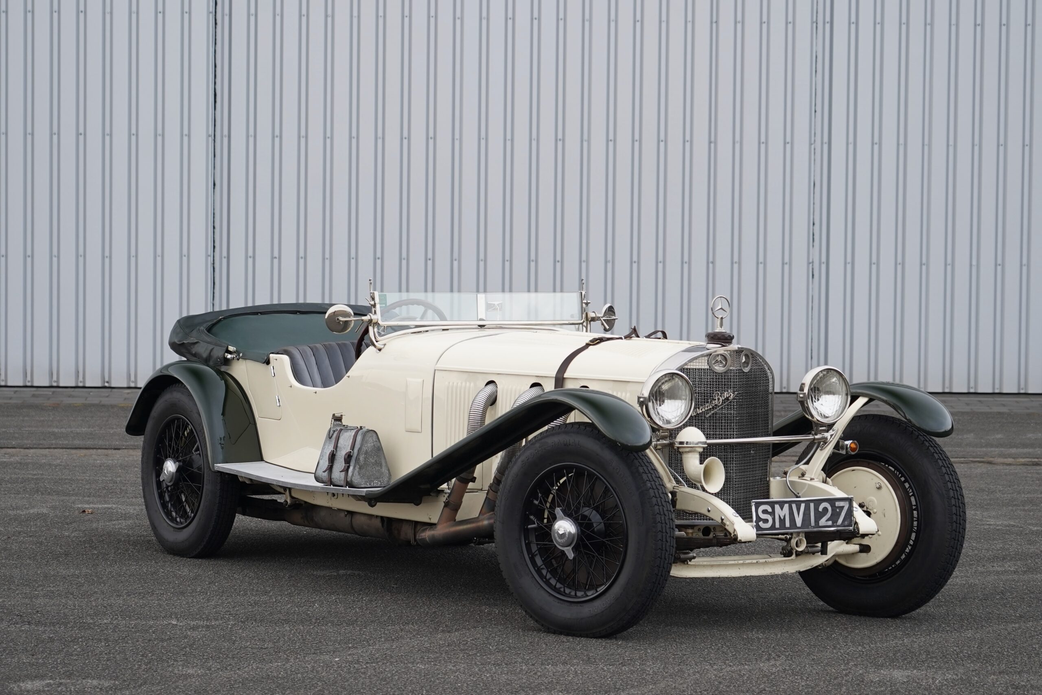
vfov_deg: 12.3
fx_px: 3213
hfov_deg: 18.4
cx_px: 521
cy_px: 348
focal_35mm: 111
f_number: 4
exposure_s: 1/160
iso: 250
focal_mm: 74
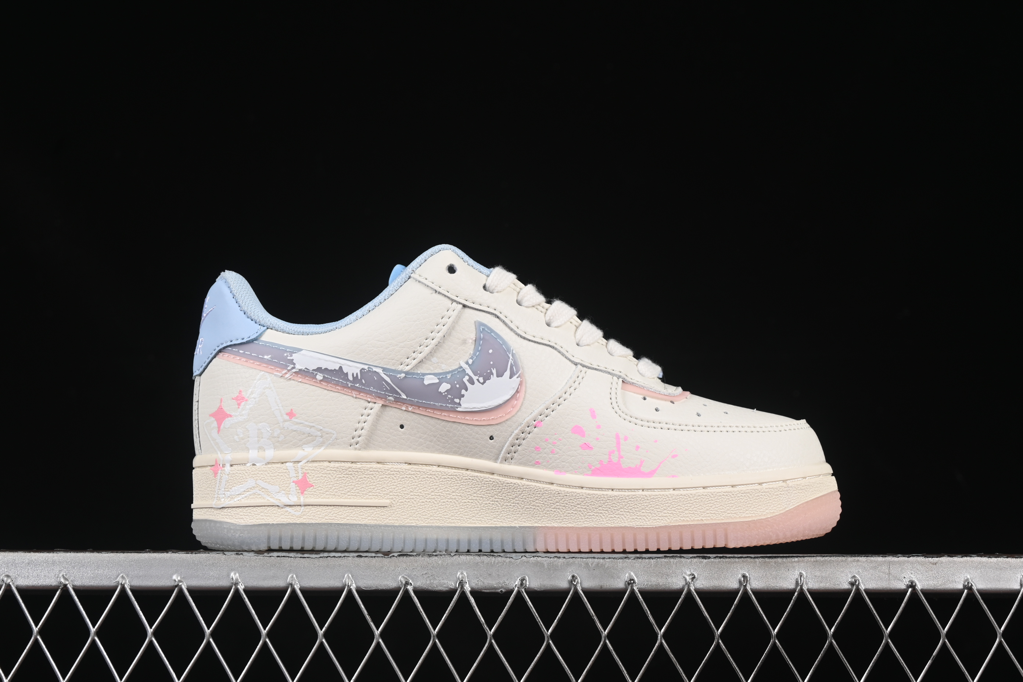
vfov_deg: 18.2
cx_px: 512
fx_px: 2131
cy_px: 341
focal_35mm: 75
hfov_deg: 27.0
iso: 160
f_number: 8
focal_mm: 50
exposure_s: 1/80
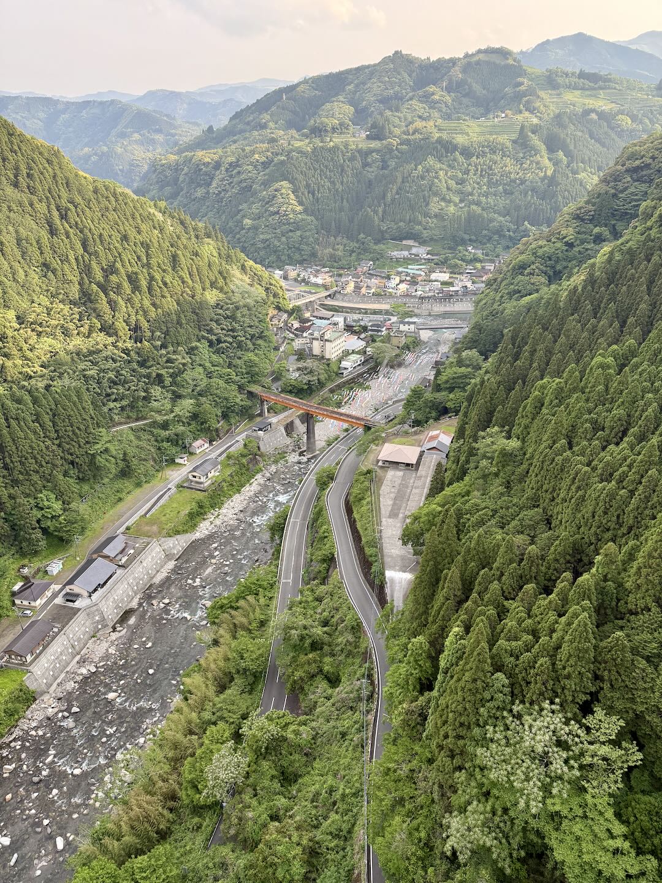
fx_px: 612
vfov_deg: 71.6
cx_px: 331
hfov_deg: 56.8
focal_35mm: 24
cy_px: 442
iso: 100
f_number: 1.78
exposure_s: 1/813
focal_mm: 6.76
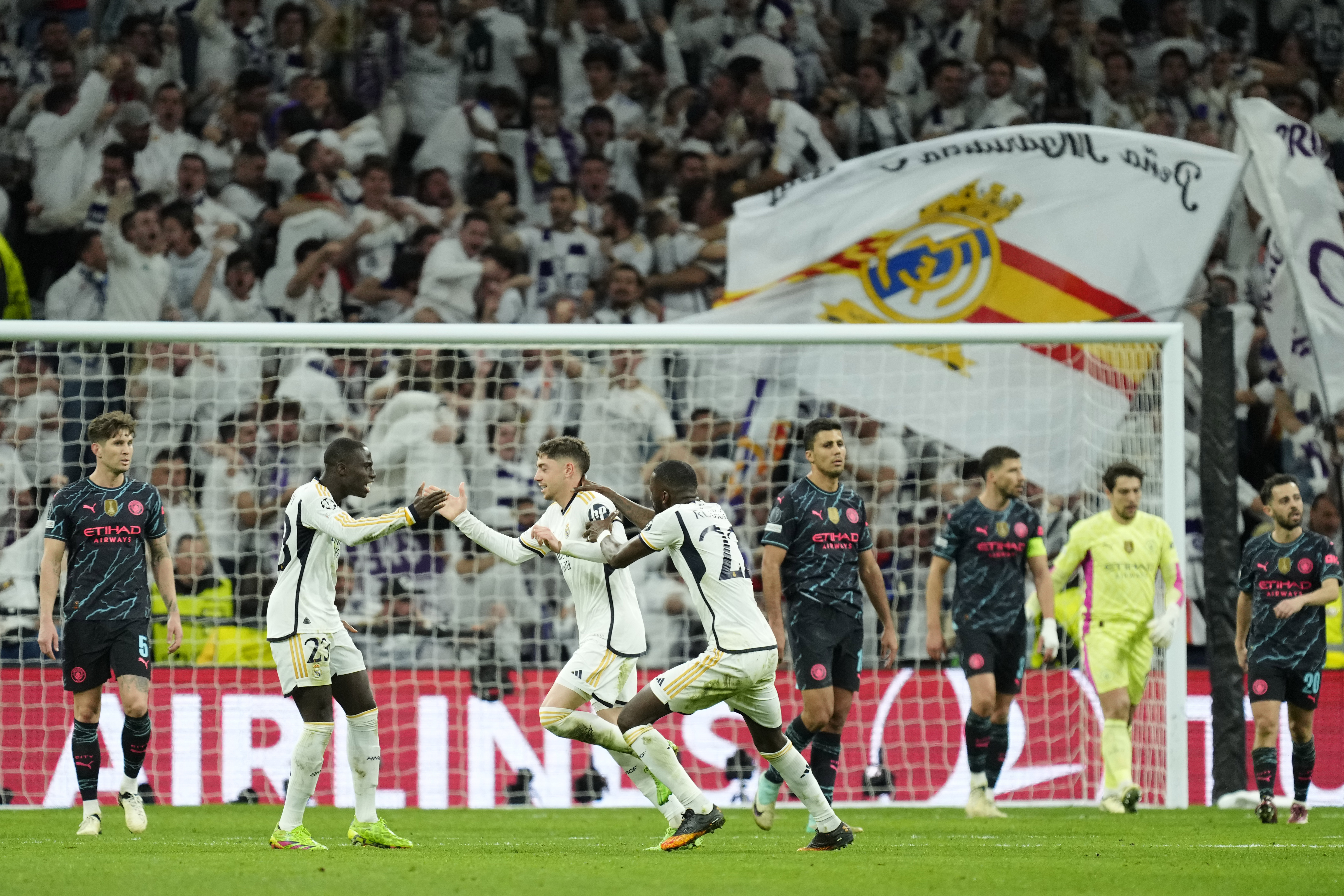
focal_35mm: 400
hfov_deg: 5.2
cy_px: 448
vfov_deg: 3.4
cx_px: 672
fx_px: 14932
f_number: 2.8
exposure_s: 1/2000
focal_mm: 400
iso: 2500
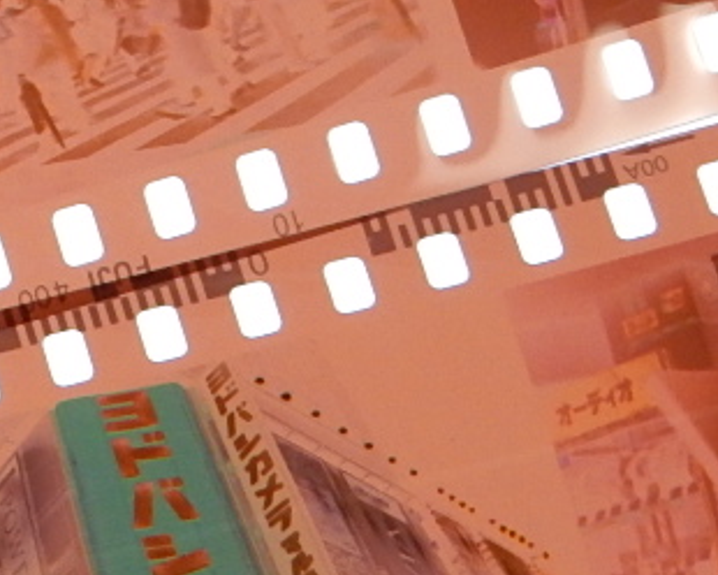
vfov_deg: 5.0
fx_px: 6418
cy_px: -798
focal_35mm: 302
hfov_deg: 6.3
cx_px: -649
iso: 180
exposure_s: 1/30
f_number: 5.3
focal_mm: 10.7
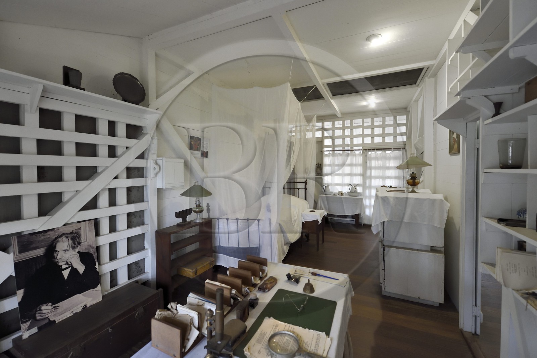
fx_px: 209
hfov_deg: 104.3
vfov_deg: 81.2
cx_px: 268
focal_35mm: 14
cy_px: 179
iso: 3200
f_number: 5.6
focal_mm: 14
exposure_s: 1/50
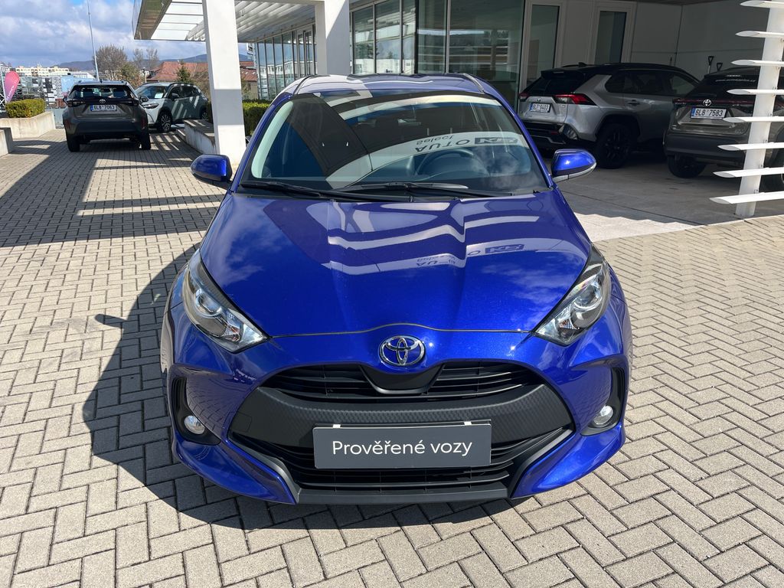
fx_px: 589
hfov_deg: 67.3
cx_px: 392
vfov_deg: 53.1
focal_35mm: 26
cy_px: 294
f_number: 1.6
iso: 50
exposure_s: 1/2268
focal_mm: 5.1
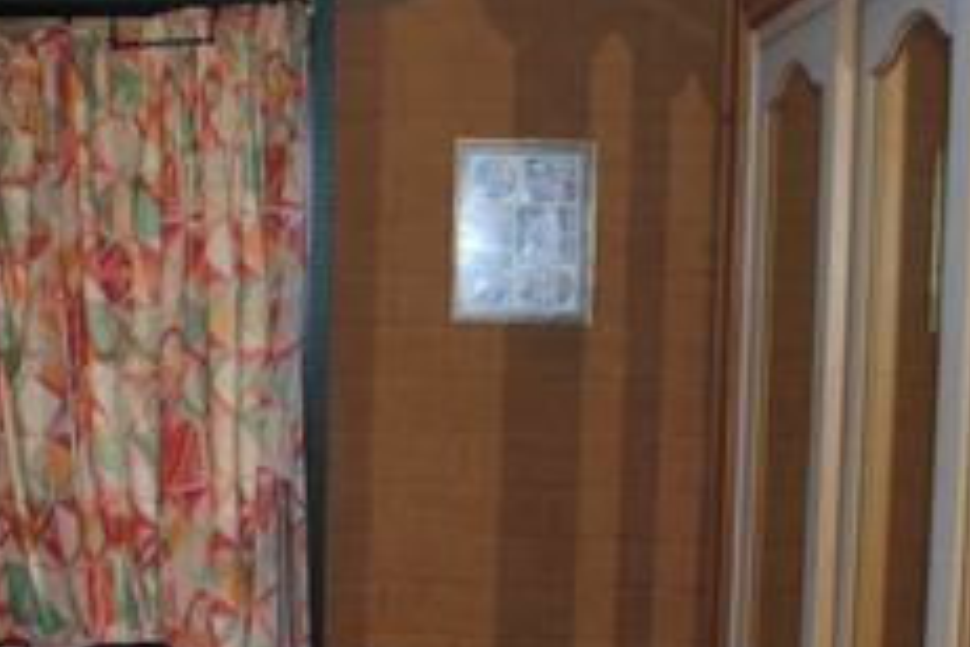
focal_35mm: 67
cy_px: 384
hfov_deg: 29.5
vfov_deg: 20.3
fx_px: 1805
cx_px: 218
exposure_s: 1/60
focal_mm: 22
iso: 200
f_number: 3.8
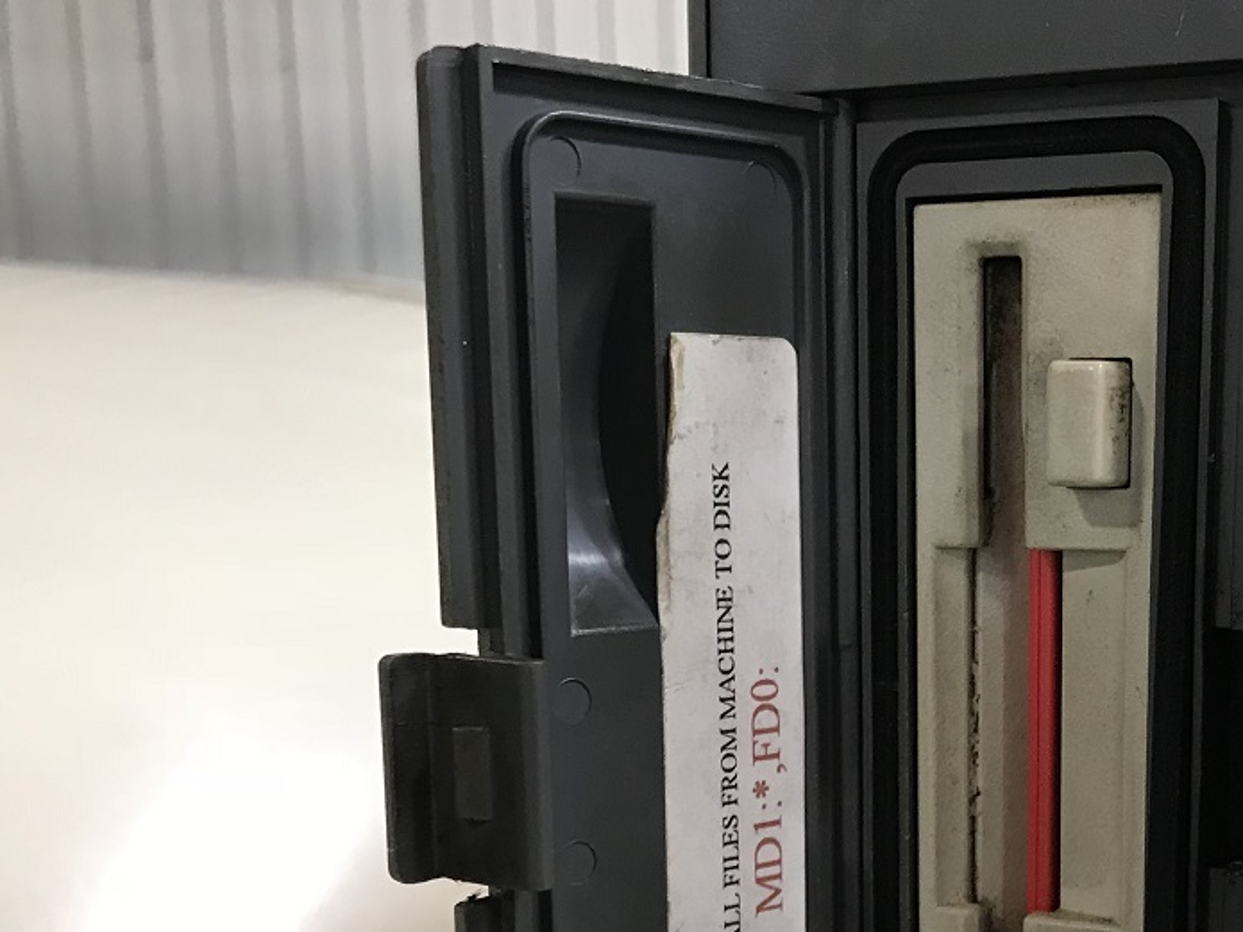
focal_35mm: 52
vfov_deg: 27.3
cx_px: 992
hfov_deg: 35.6
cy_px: 780
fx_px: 1867
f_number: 1.8
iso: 40
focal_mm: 3.99
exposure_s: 1/15
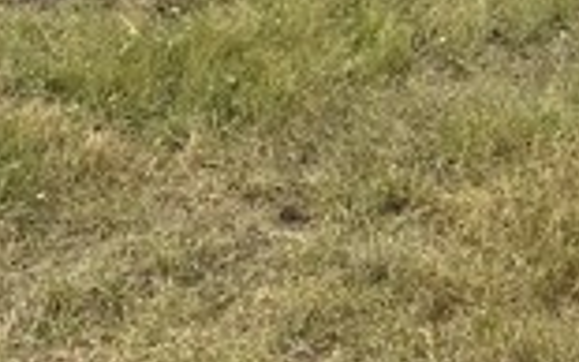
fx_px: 1989
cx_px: 560
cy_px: -564
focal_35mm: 126
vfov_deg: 9.1
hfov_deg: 16.3
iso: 80
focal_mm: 6.86
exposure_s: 1/7042
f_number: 1.78
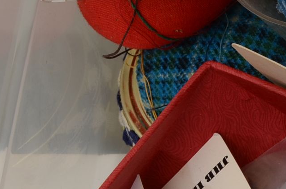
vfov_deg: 4.7
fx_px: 2299
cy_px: 86
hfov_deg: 7.0
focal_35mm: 290
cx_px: 484
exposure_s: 1/60
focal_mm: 50
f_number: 10
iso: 100
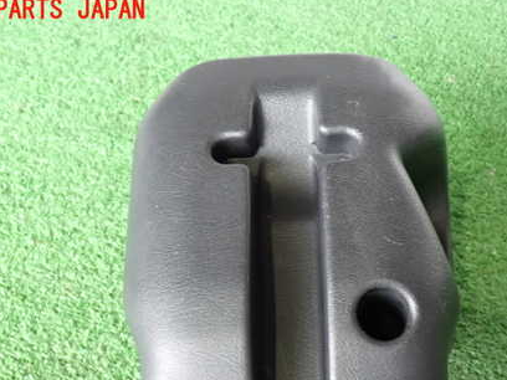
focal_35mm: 53
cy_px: 274
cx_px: 292
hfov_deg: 36.1
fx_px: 776
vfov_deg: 27.2
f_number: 2.5
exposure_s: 1/40
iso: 320
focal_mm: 6.37
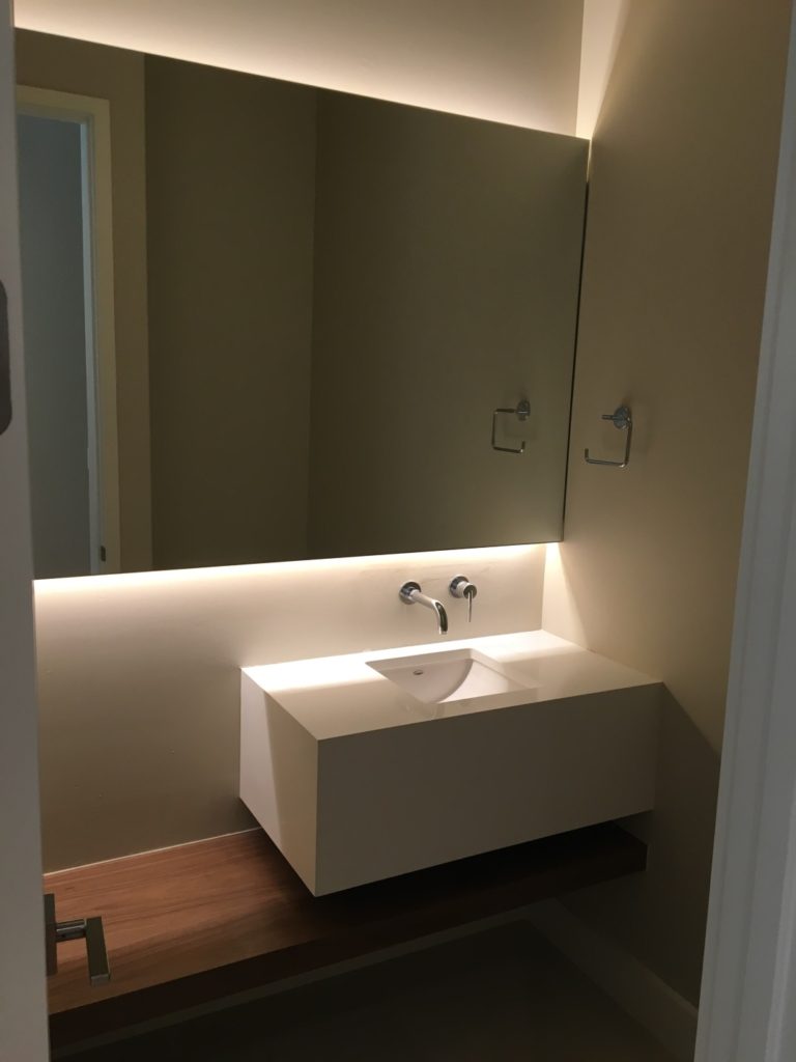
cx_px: 398
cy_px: 531
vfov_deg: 61.7
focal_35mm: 29
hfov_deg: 48.2
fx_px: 889
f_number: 2.2
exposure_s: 1/30
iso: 50
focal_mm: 4.15
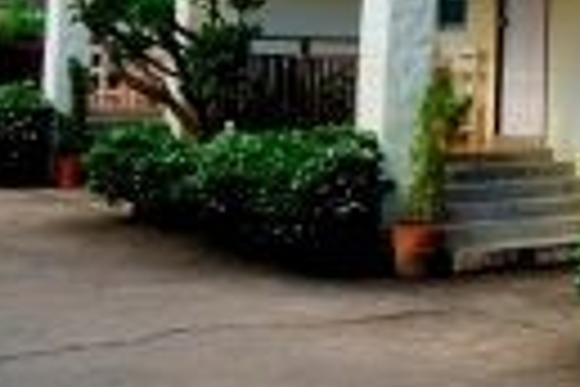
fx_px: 1514
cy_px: -194
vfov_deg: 13.7
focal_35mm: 94
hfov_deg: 20.2
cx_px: 706
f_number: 6.4
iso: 400
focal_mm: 18
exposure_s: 1/420
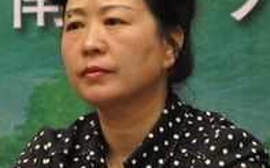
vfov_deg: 3.5
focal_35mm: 375
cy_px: 117
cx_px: 72
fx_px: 2762
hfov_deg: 5.6
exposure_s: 1/80
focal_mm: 85
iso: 3200
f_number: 5.6
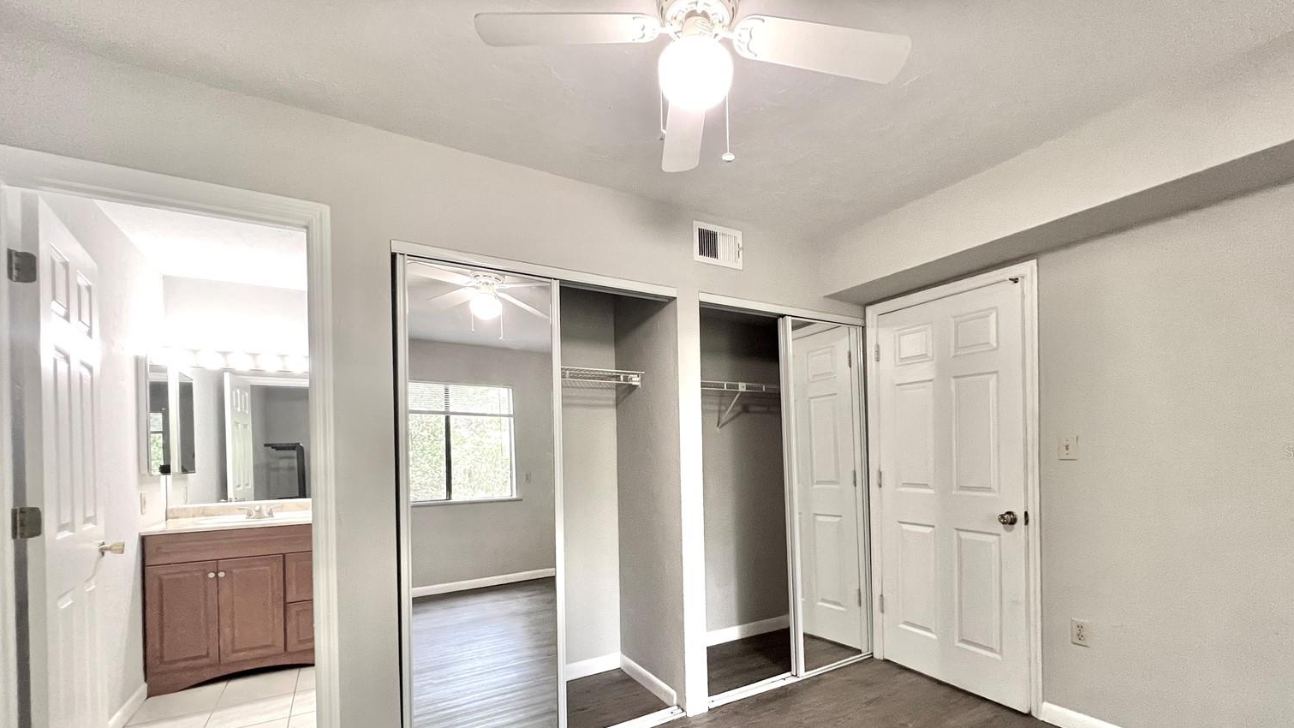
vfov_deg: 69.5
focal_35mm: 15
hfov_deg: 102.9
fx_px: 515
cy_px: 451
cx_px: 680
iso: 320
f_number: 1.8
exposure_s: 1/60
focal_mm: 1.57
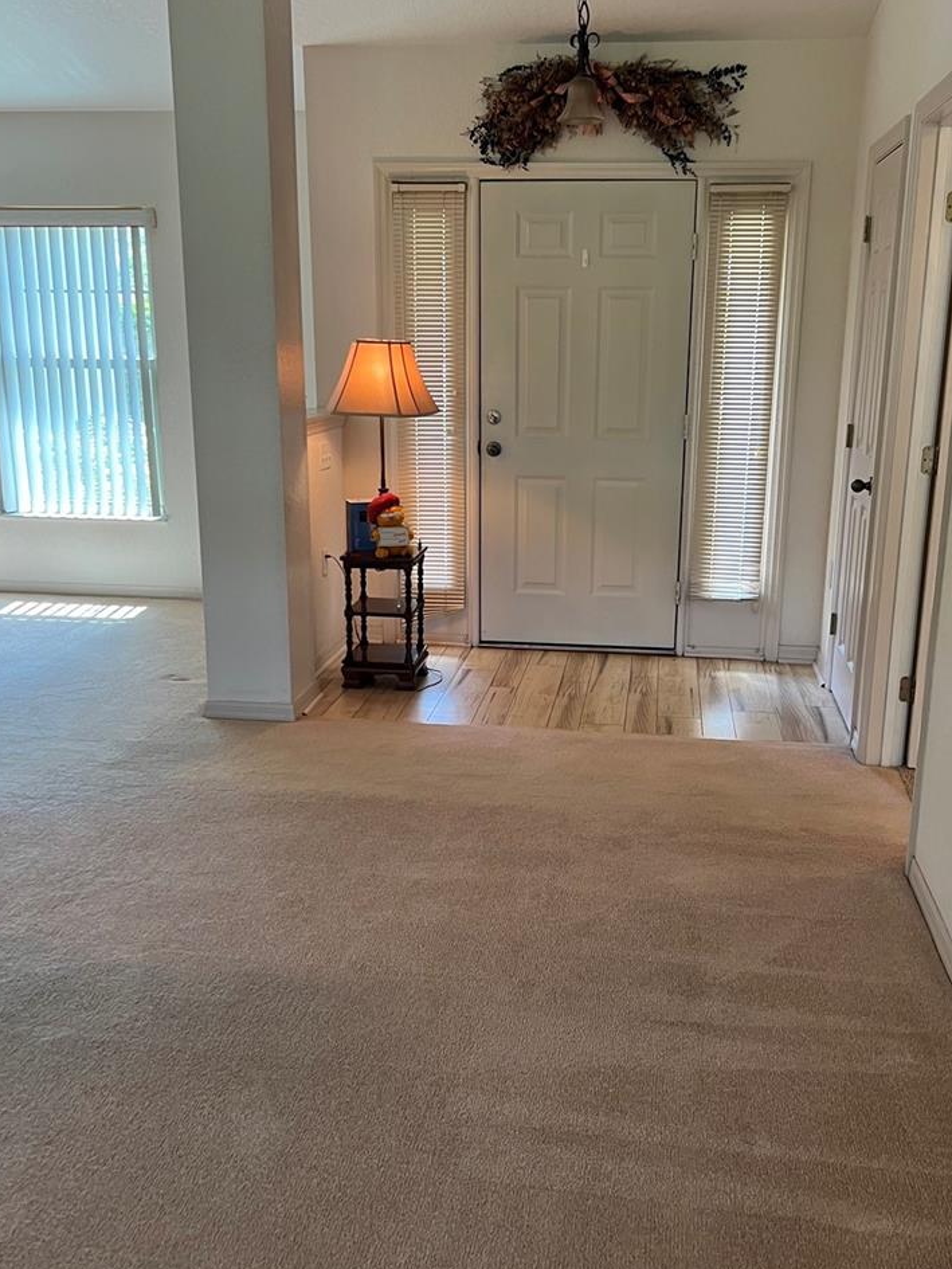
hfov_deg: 42.9
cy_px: 630
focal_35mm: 33
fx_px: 1210
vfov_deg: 55.3
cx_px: 525
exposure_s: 1/60
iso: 100
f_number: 1.5
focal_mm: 5.7
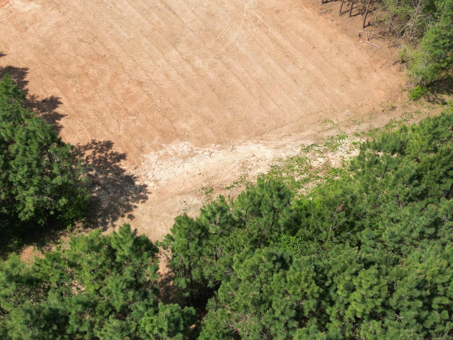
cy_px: 129
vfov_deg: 31.4
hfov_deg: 41.2
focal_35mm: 46
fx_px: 602
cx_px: 205
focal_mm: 6.72
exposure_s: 1/2000
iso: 100
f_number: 1.7
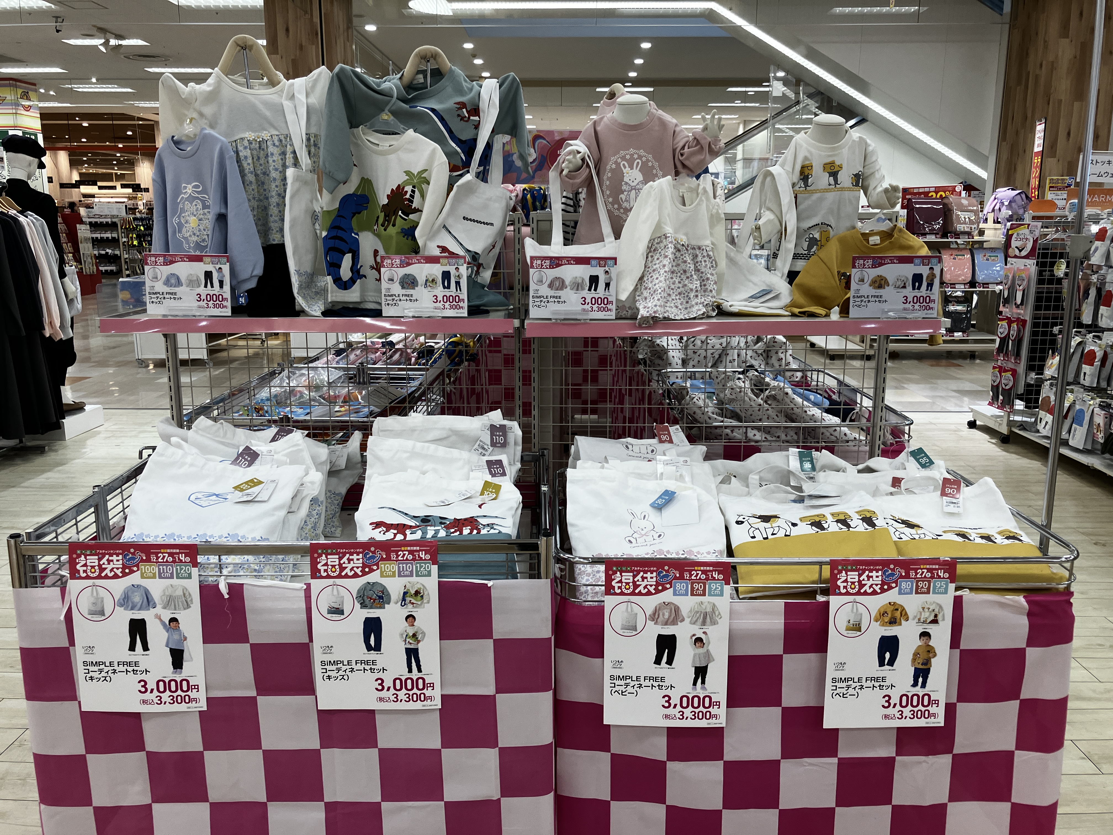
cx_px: 556
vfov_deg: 49.7
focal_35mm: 28
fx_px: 900
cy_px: 418
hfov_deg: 63.4
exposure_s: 1/100
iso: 80
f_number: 1.8
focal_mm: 3.99
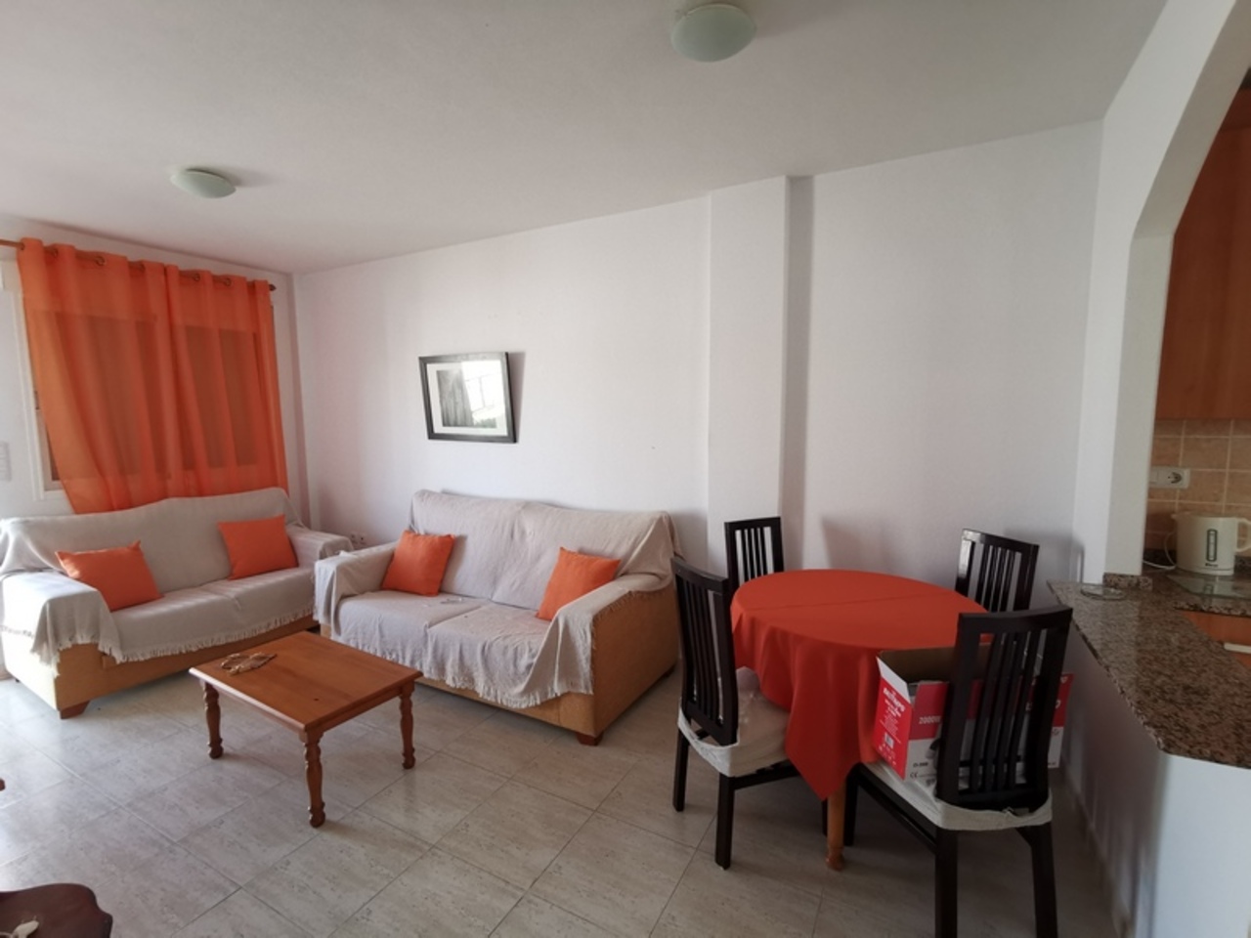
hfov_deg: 94.5
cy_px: 469
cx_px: 626
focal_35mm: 16
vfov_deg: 78.1
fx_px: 578
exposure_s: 1/100
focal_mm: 2.35
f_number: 2.2
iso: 320
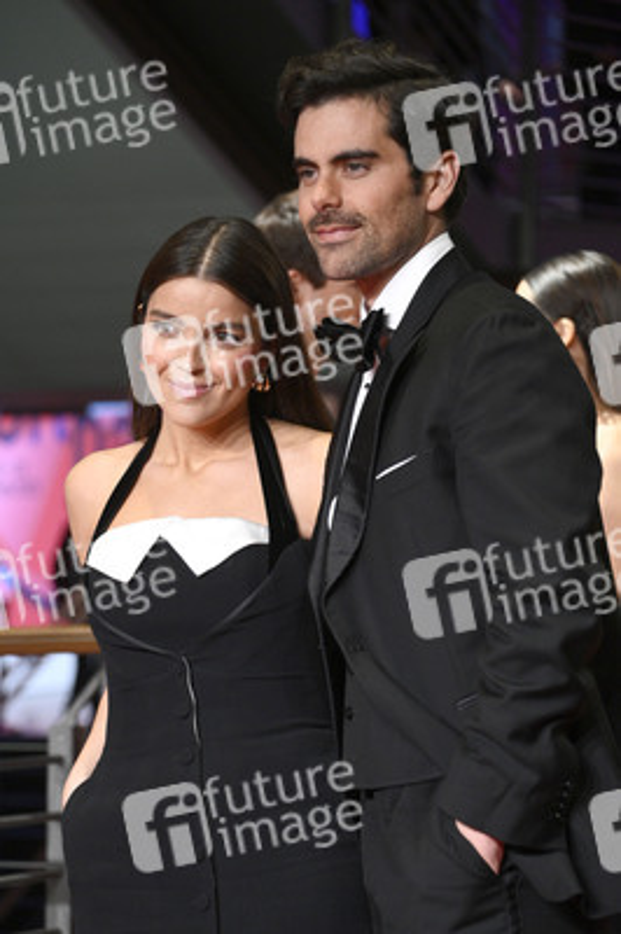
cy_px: 467
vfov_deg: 14.2
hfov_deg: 9.4
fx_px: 3758
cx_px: 310
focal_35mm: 145
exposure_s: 1/200
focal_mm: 145
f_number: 5.6
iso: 5000
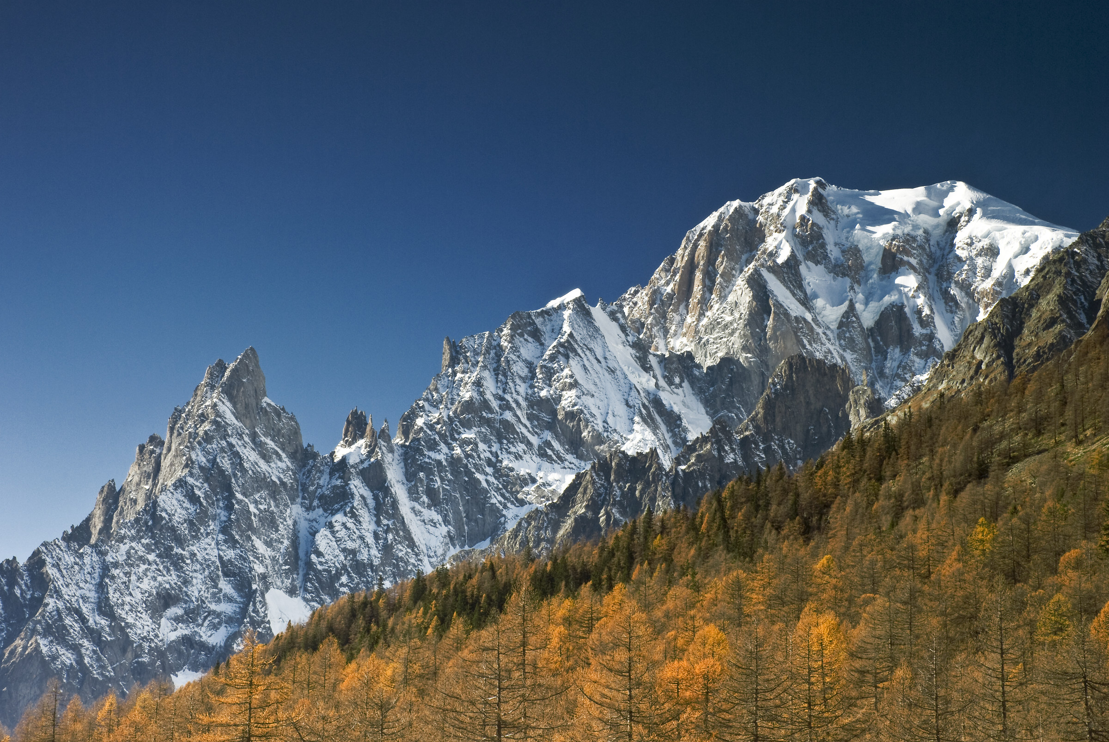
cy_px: 371
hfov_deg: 20.6
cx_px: 554
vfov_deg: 13.9
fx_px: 3053
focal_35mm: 99
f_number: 25
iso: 100
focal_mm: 66
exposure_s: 1/5
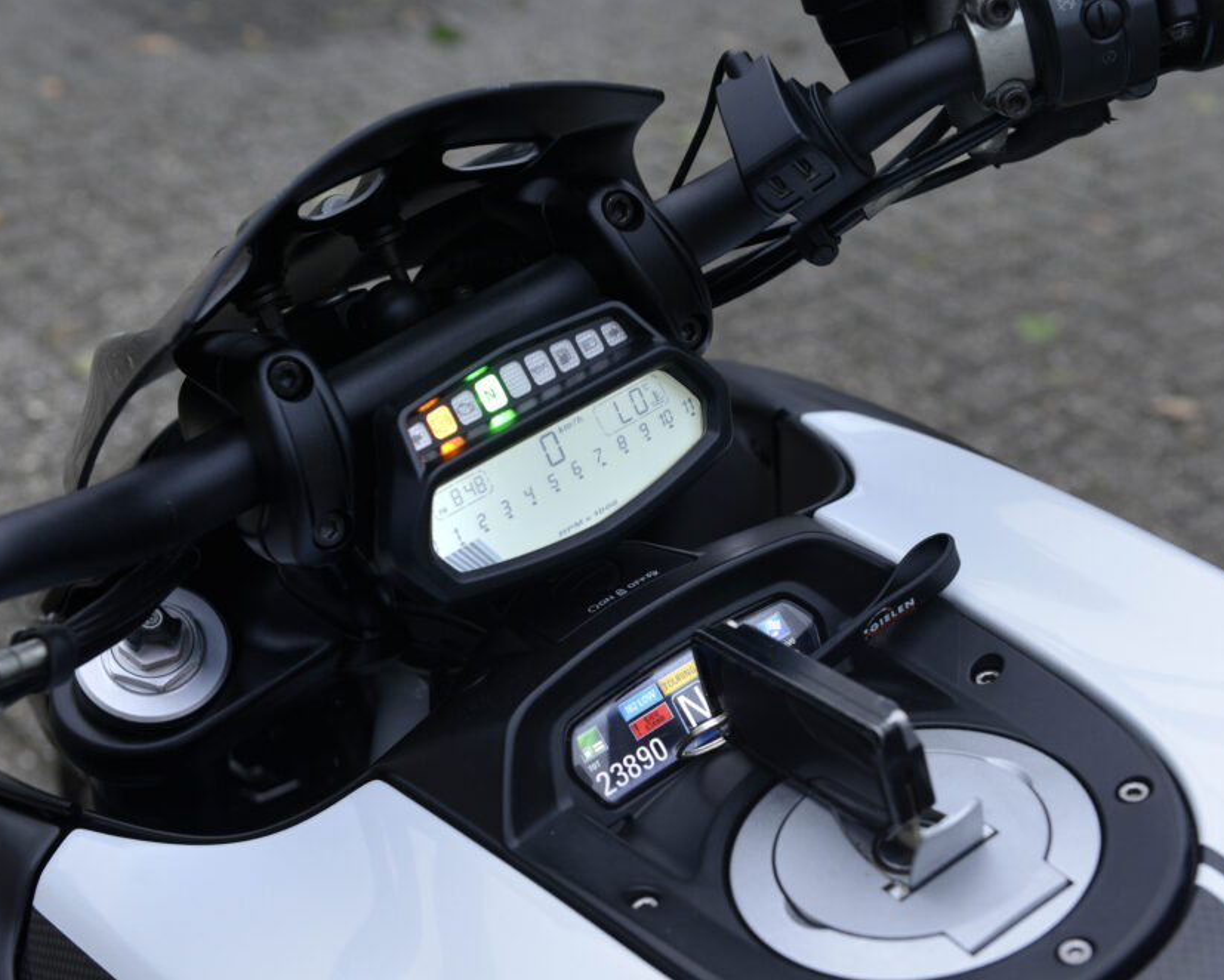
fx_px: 2138
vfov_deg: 25.8
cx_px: 611
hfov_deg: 31.9
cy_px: 491
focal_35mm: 59
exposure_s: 1/200
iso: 800
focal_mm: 52
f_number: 4.5
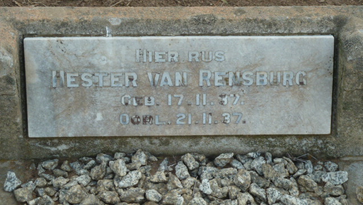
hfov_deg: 23.4
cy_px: 85
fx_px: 876
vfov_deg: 13.3
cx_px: 182
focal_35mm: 91
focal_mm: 13.7
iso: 160
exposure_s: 1/320
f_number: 4.2
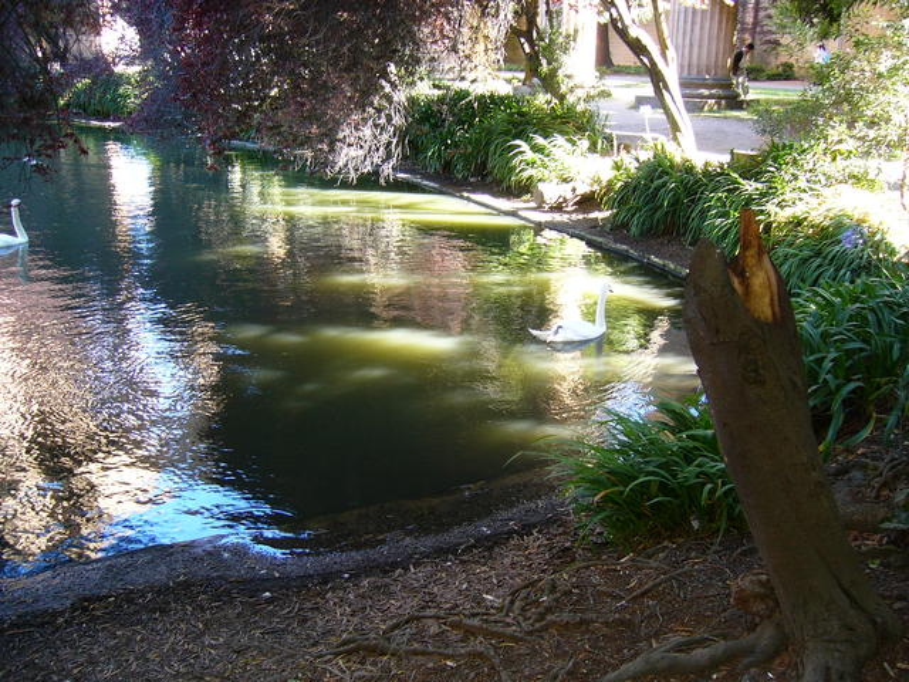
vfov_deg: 40.7
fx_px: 919
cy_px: 341
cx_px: 454
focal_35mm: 35
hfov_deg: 52.6
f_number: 2.8
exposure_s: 1/30
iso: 100
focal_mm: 5.8
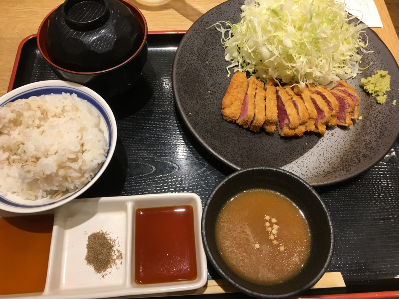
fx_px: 334
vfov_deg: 48.2
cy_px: 150
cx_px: 200
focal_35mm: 29
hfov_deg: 61.7
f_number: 2.2
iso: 32
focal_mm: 4.15
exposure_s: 1/40
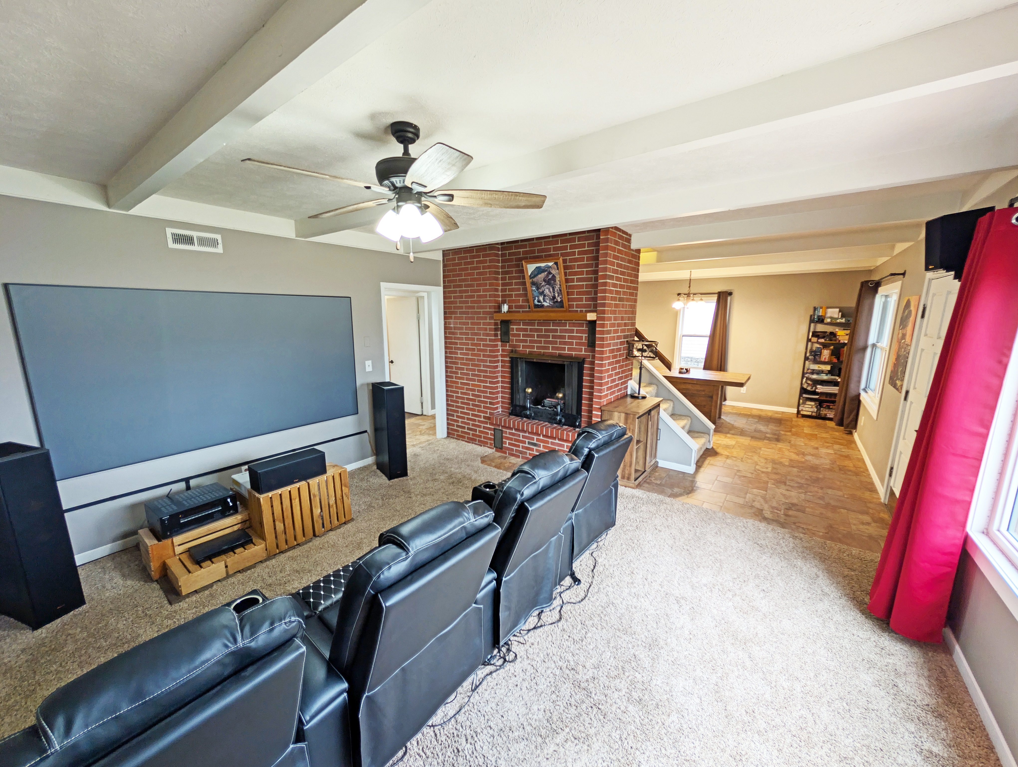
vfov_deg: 94.6
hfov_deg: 110.5
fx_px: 353
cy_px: 384
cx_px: 509
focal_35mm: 12
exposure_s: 1/60
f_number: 1.7
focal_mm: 2.02
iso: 57
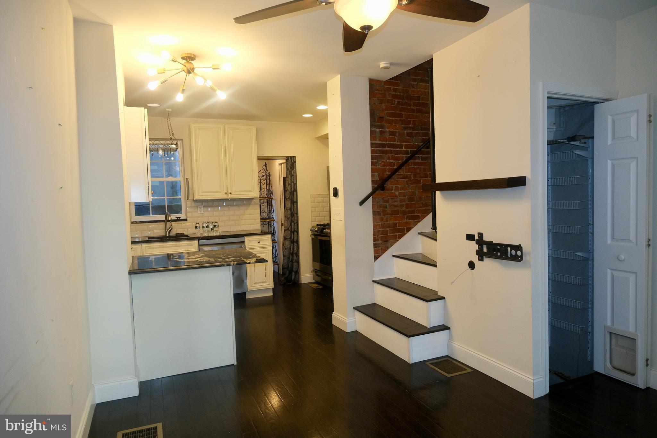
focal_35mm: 23
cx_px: 328
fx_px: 420
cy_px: 219
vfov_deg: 55.1
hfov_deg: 76.1
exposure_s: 1/100
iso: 1000
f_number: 3.5
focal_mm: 15
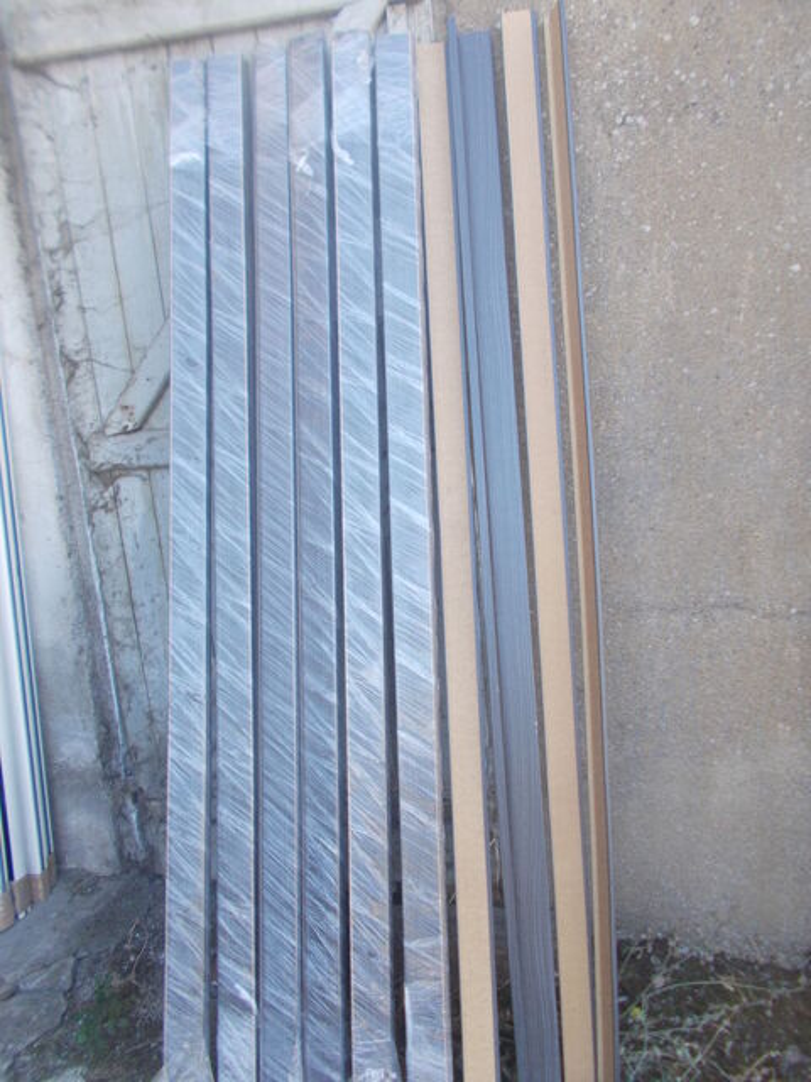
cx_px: 406
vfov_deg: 67.3
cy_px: 541
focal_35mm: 26
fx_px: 812
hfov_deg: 53.1
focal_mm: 4.6
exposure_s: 1/60
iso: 80
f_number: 3.2
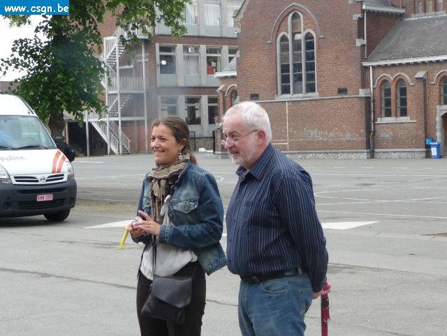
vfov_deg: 17.6
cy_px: 168
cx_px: 224
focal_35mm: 84
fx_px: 1085
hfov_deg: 23.3
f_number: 4.5
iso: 200
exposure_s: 1/80
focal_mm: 10.5
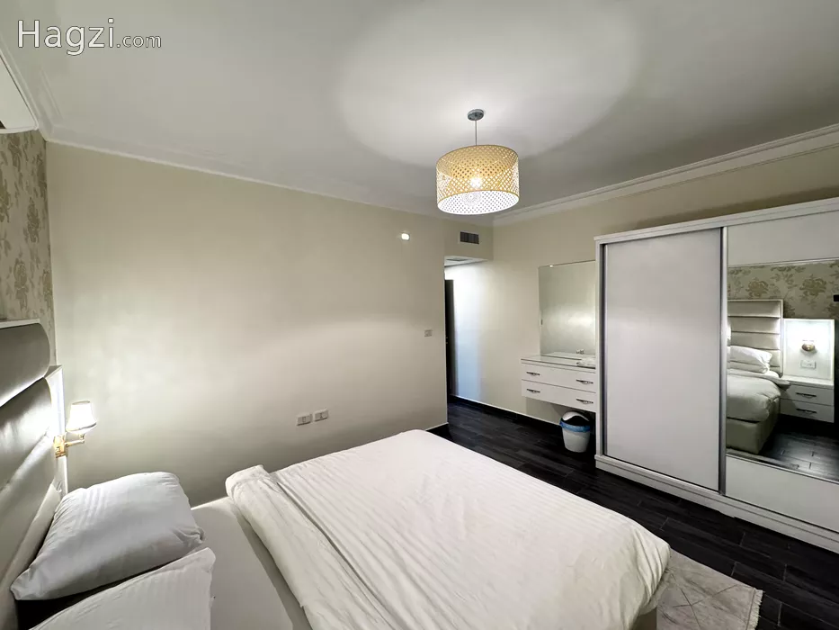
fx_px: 339
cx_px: 420
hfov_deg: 102.1
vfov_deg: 85.7
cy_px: 315
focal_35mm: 14
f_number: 2.2
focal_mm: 2.22
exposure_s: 1/50
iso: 320
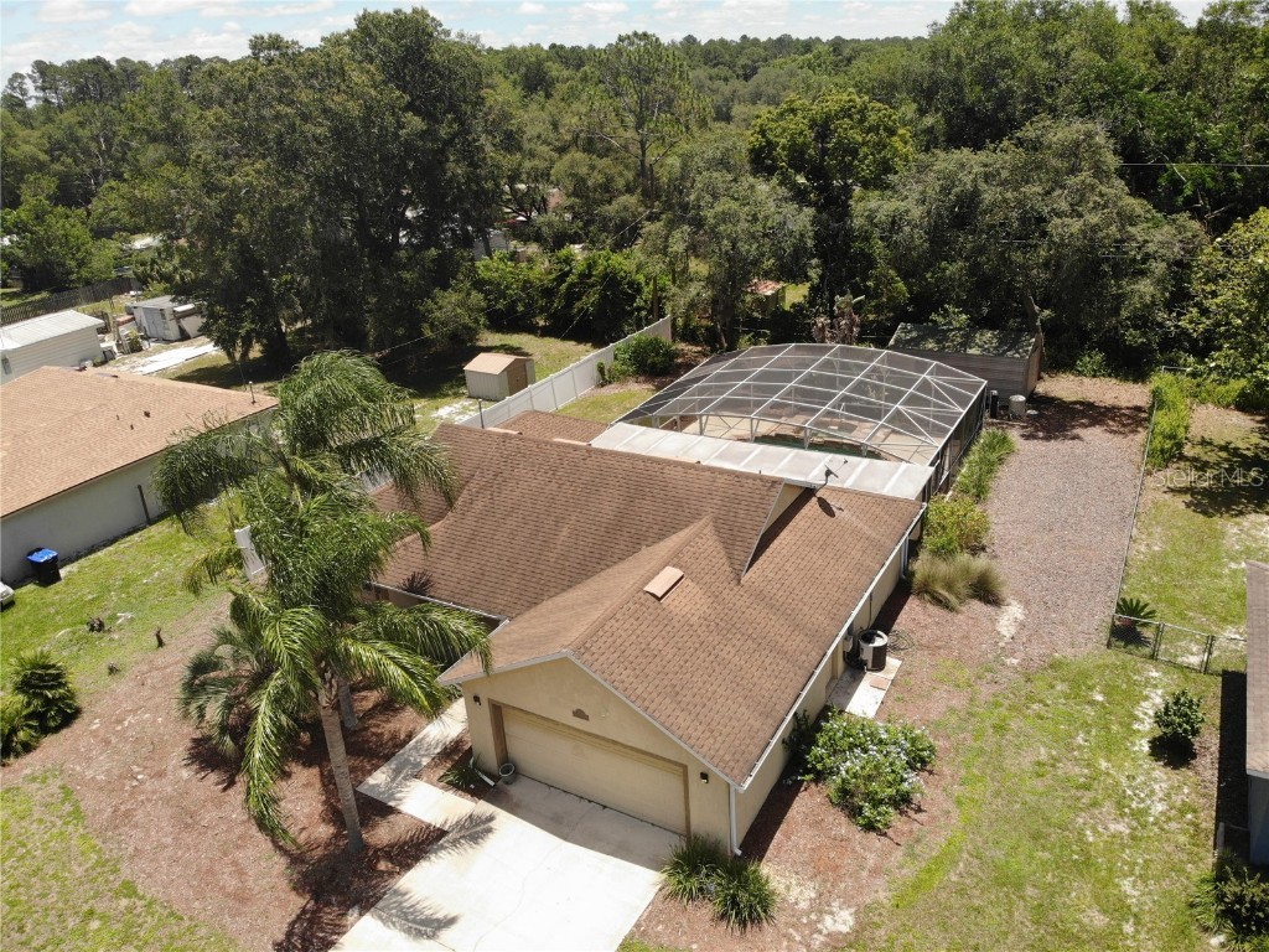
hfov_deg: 71.6
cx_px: 634
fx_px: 880
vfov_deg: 56.8
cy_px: 476
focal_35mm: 24
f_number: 2.8
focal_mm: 4.5
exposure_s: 1/744
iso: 100
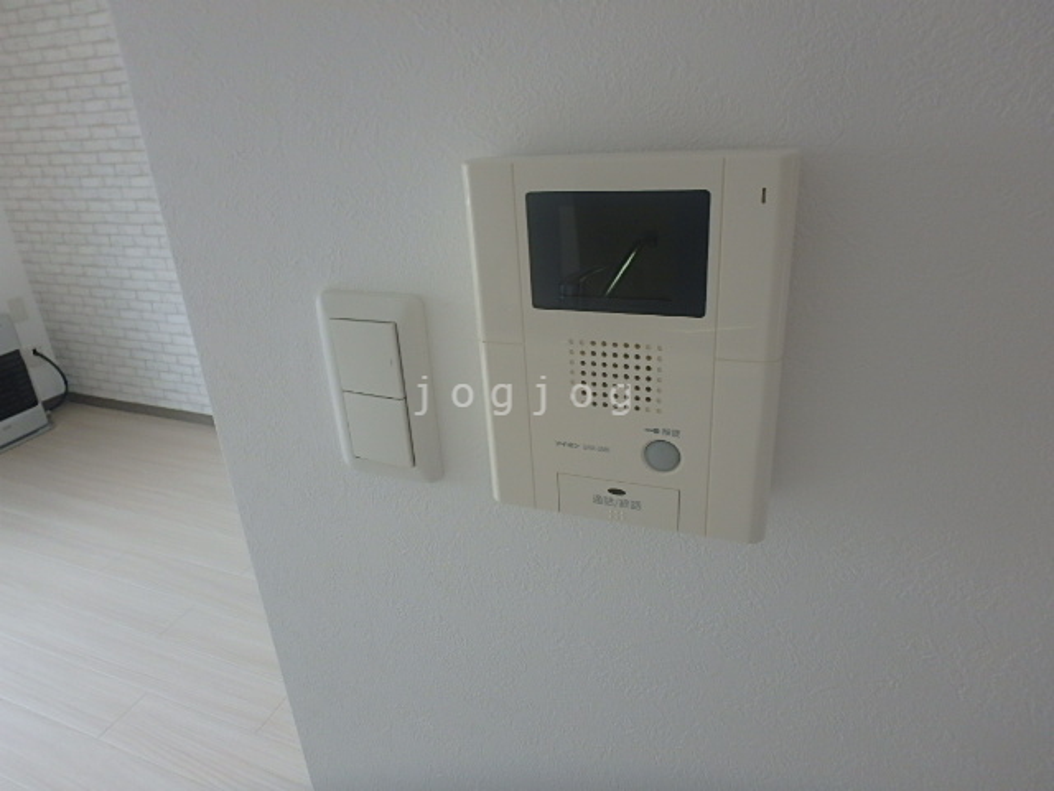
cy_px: 396
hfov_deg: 79.0
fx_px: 639
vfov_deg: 63.4
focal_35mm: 21
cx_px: 527
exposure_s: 1/30
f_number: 3.5
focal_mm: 3.7
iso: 200
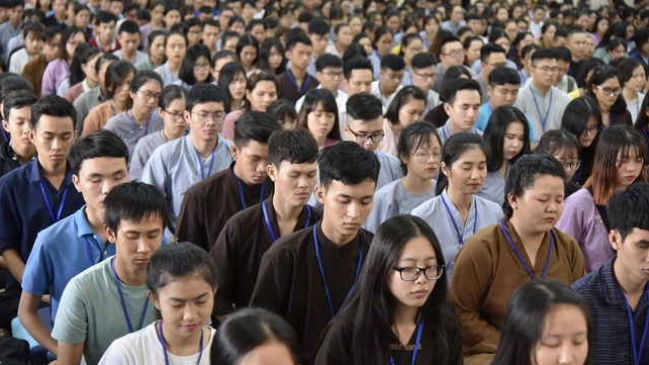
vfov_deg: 17.2
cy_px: 195
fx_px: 1205
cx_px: 321
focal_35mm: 70
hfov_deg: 30.2
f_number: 4
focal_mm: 66
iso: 1000
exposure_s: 1/40
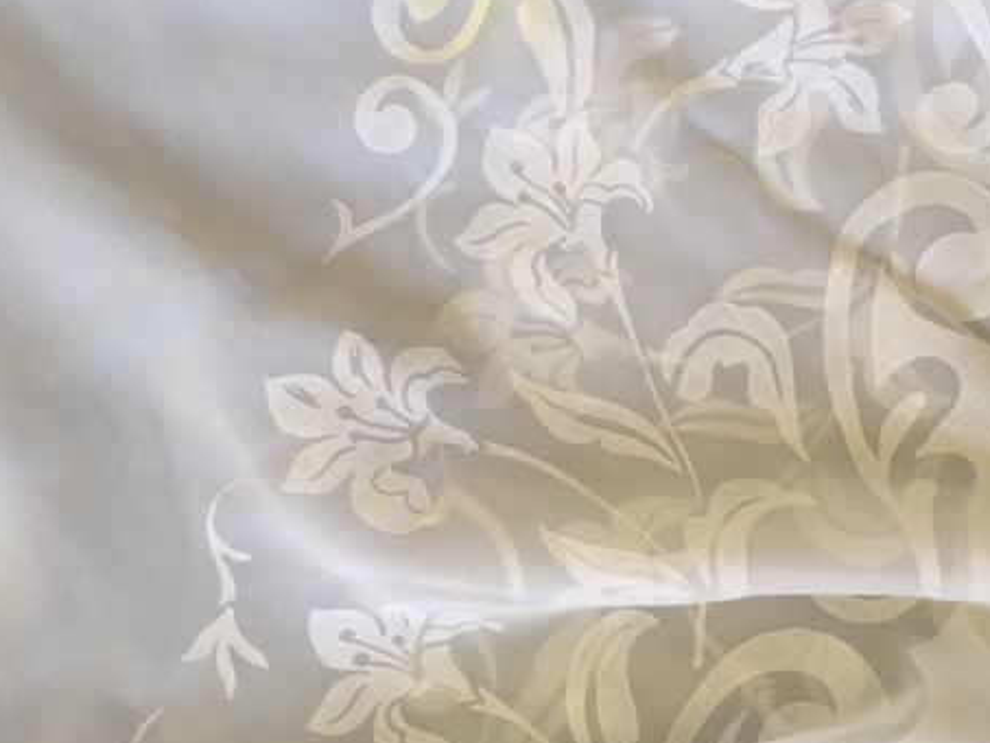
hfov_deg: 45.4
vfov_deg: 35.1
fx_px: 1173
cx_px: 618
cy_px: 339
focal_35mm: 41
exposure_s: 1/30
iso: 32
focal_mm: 4.15
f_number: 2.2
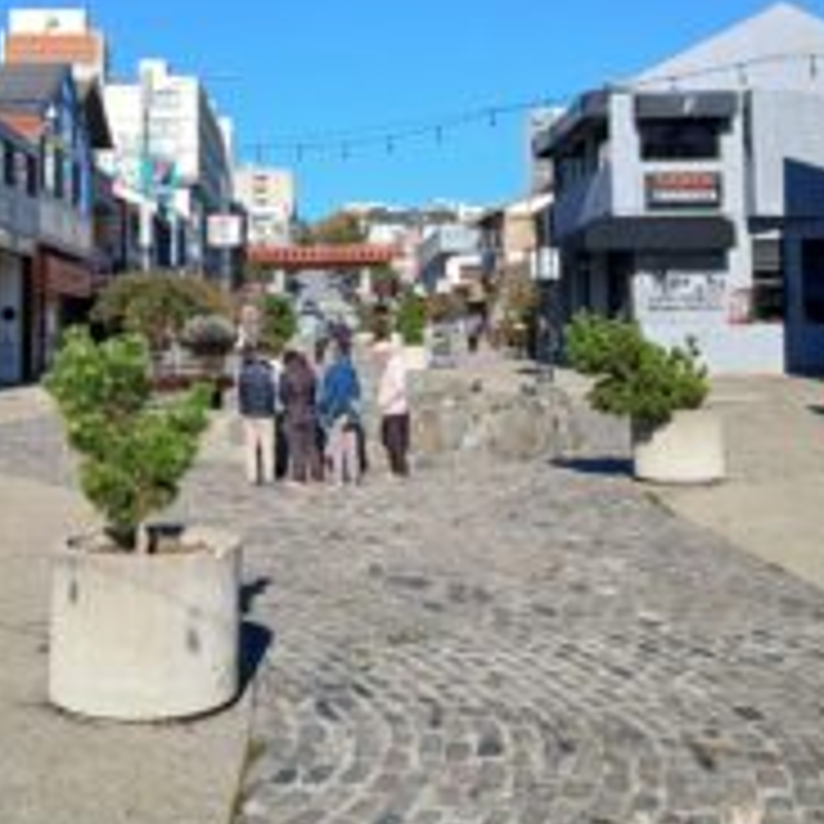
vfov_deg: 37.8
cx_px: 347
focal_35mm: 44
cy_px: 250
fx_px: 1185
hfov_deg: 38.2
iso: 20
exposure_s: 1/646
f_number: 1.8
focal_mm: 3.98
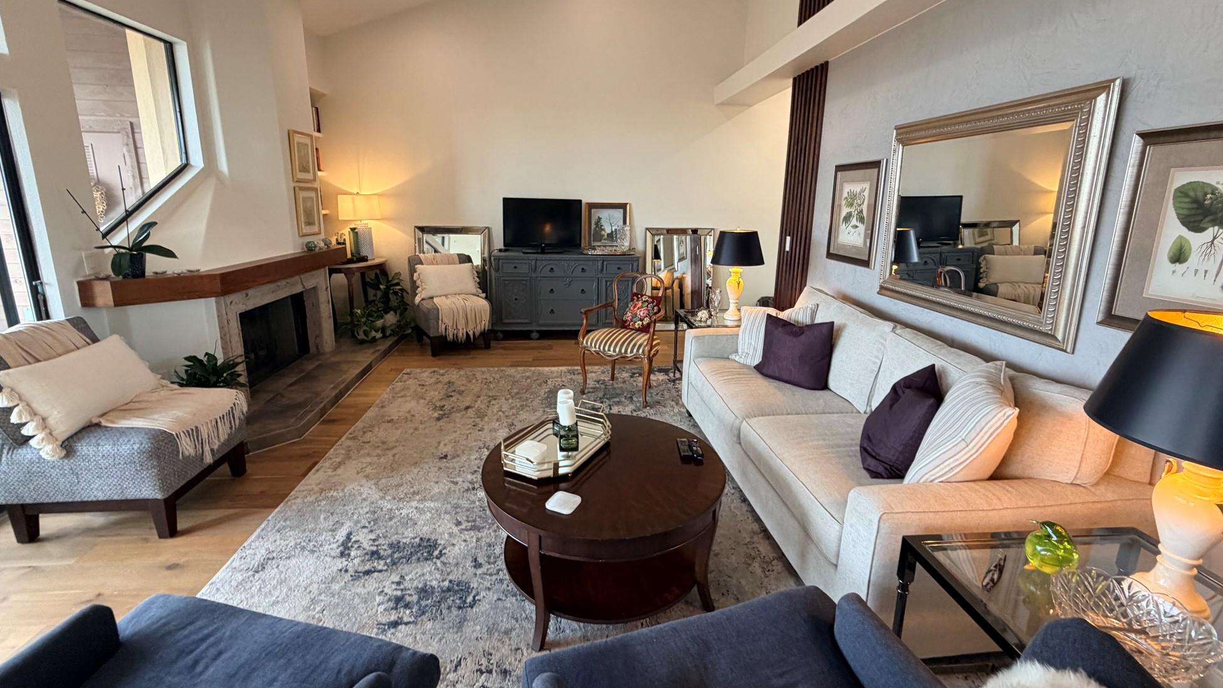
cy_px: 307
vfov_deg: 66.9
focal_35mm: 16
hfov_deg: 99.4
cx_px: 612
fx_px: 519
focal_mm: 2.22
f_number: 2.2
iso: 250
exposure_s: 1/60
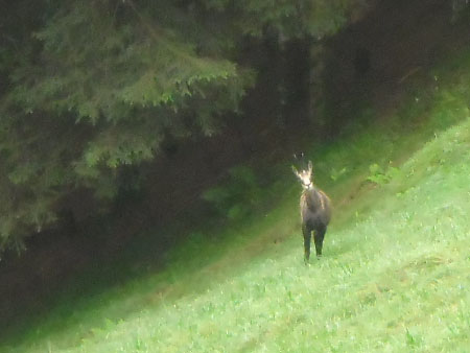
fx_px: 1168
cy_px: 176
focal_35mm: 86
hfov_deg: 22.7
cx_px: 235
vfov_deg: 17.2
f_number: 4.3
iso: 400
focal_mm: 15.4
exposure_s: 1/60
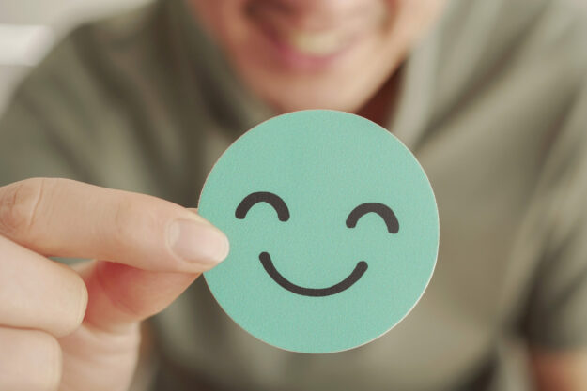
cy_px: 196
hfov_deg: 37.8
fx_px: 856
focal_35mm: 52
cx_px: 294
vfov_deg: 25.8
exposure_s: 1/160
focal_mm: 35
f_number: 2.8
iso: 400
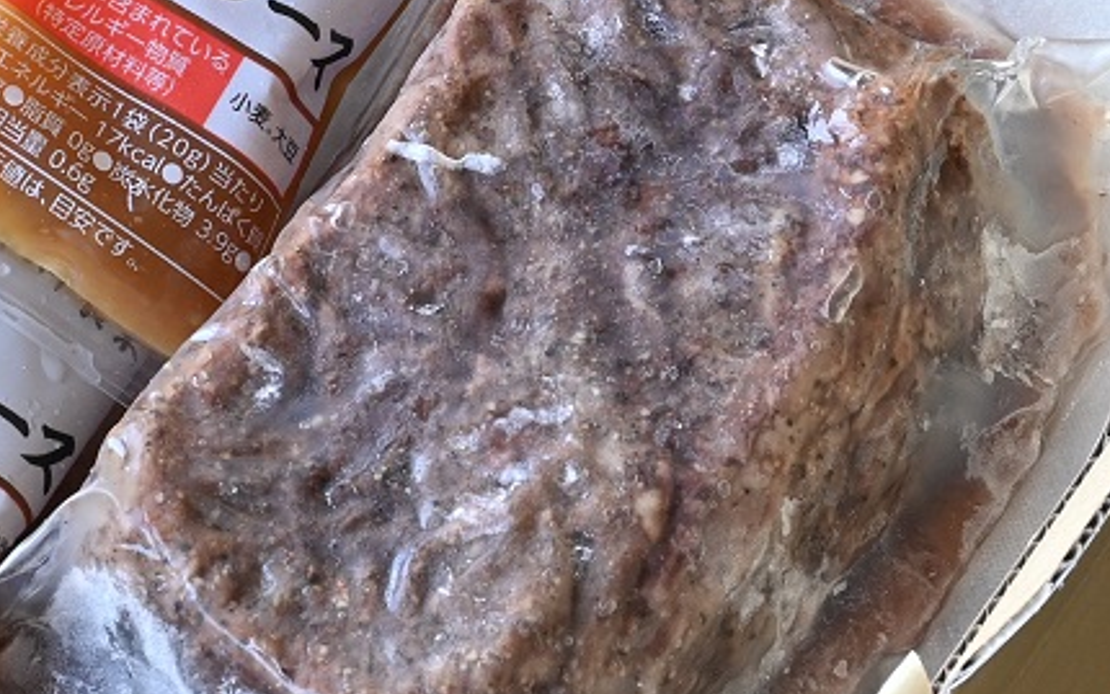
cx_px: 488
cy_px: 471
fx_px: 4486
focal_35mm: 148
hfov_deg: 14.1
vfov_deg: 8.8
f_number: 10
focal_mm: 39
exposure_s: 1/60
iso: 640
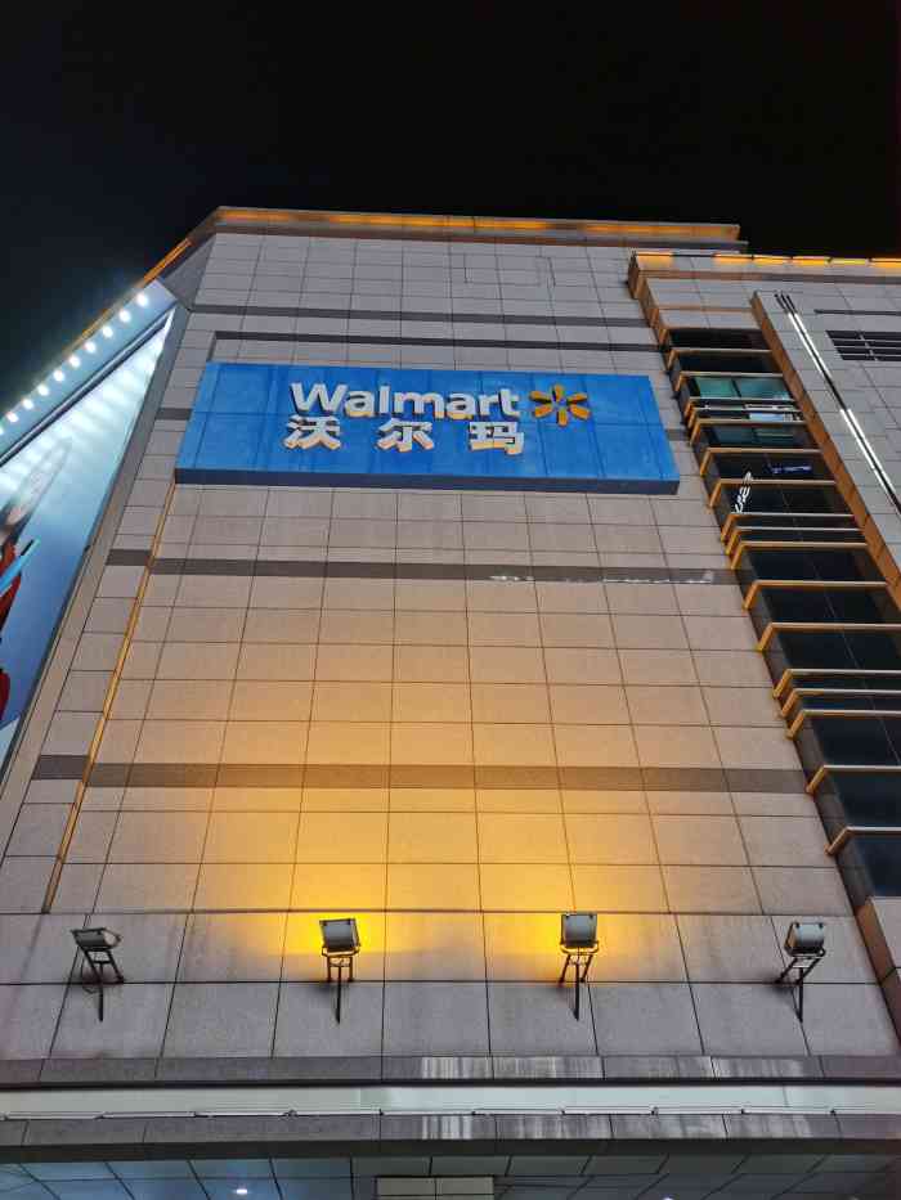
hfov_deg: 51.4
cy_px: 600
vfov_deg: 65.3
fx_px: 937
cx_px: 450
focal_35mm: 27
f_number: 1.8
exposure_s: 1/100
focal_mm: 5.58
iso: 80
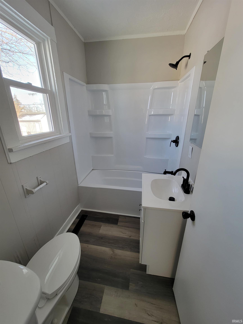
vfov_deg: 106.2
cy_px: 162
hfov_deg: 89.9
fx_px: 122
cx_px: 122
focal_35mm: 13
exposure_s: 1/60
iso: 125
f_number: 2.2
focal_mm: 2.2
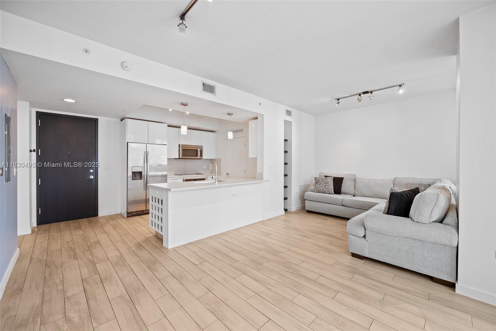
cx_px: 248
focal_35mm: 14
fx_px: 193
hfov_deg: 104.2
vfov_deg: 81.2
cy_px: 166
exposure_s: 1/13
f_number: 2.8
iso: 110
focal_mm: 14
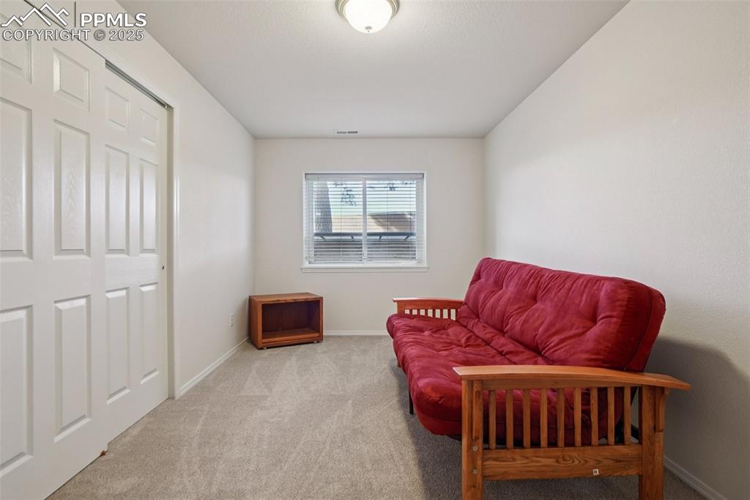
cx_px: 375
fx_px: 375
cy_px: 250
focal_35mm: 18
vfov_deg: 67.3
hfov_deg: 90.0
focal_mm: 12
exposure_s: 1/8
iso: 400
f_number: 8
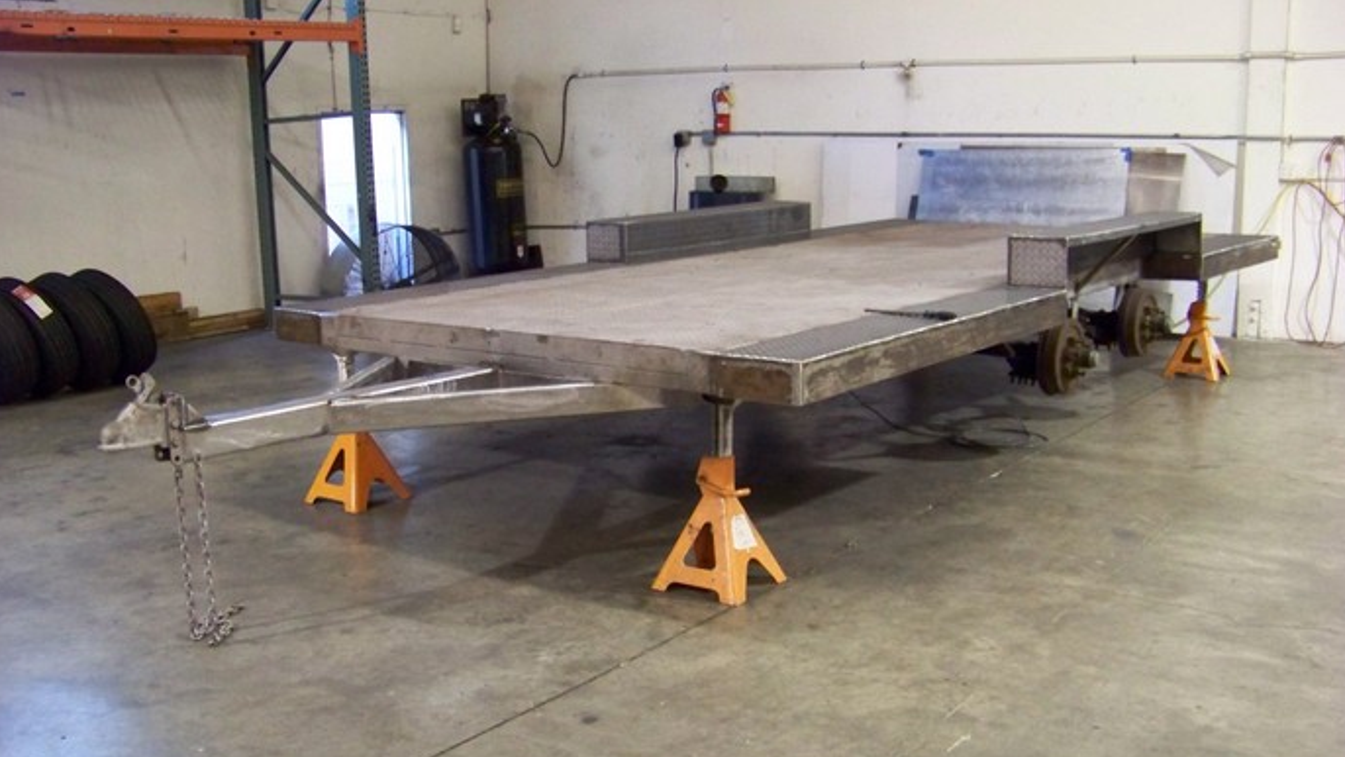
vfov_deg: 29.6
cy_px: 448
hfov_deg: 50.5
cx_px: 669
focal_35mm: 40
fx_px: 1427
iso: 400
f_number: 2.8
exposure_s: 1/25
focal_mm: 5.85
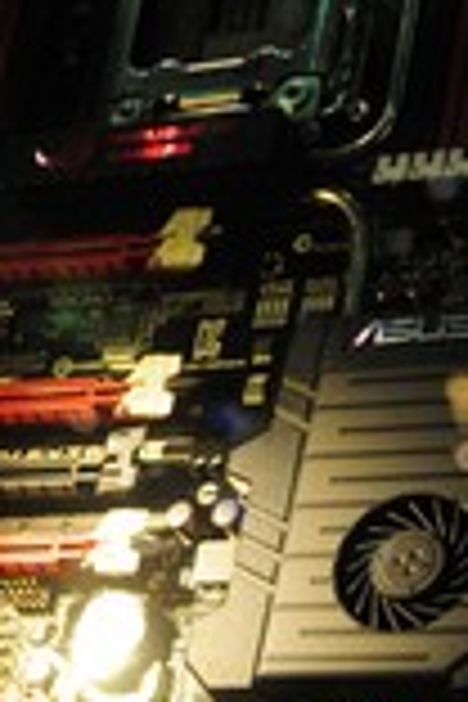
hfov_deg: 9.1
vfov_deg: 13.7
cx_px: 70
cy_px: 459
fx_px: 2925
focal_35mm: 150
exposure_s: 1/1250
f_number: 3.8
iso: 1600
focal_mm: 26
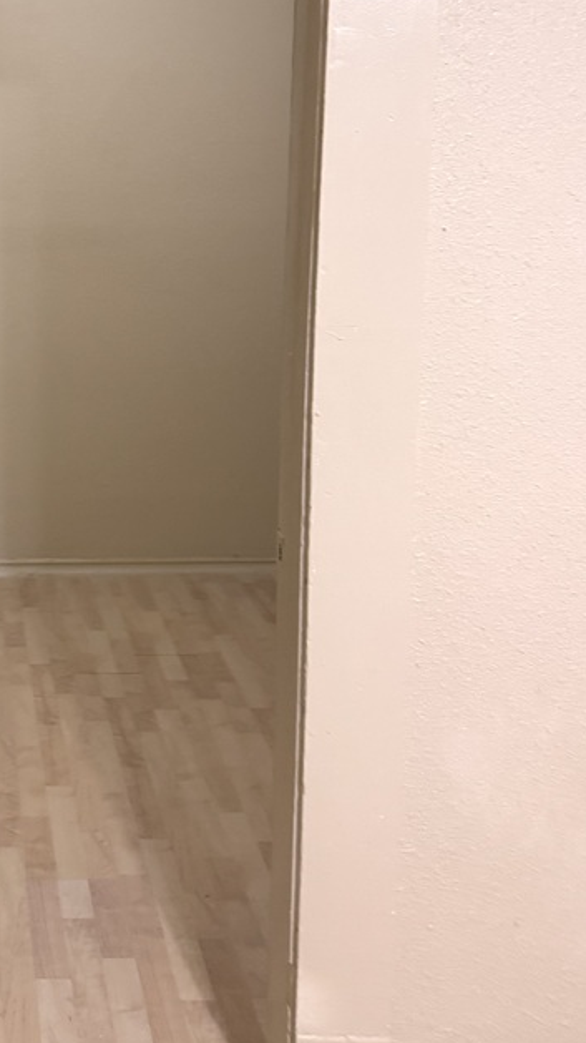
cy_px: 354
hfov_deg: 24.9
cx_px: -38
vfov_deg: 44.9
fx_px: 1244
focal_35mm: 45
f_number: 1.78
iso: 320
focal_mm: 6.76
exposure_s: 1/60
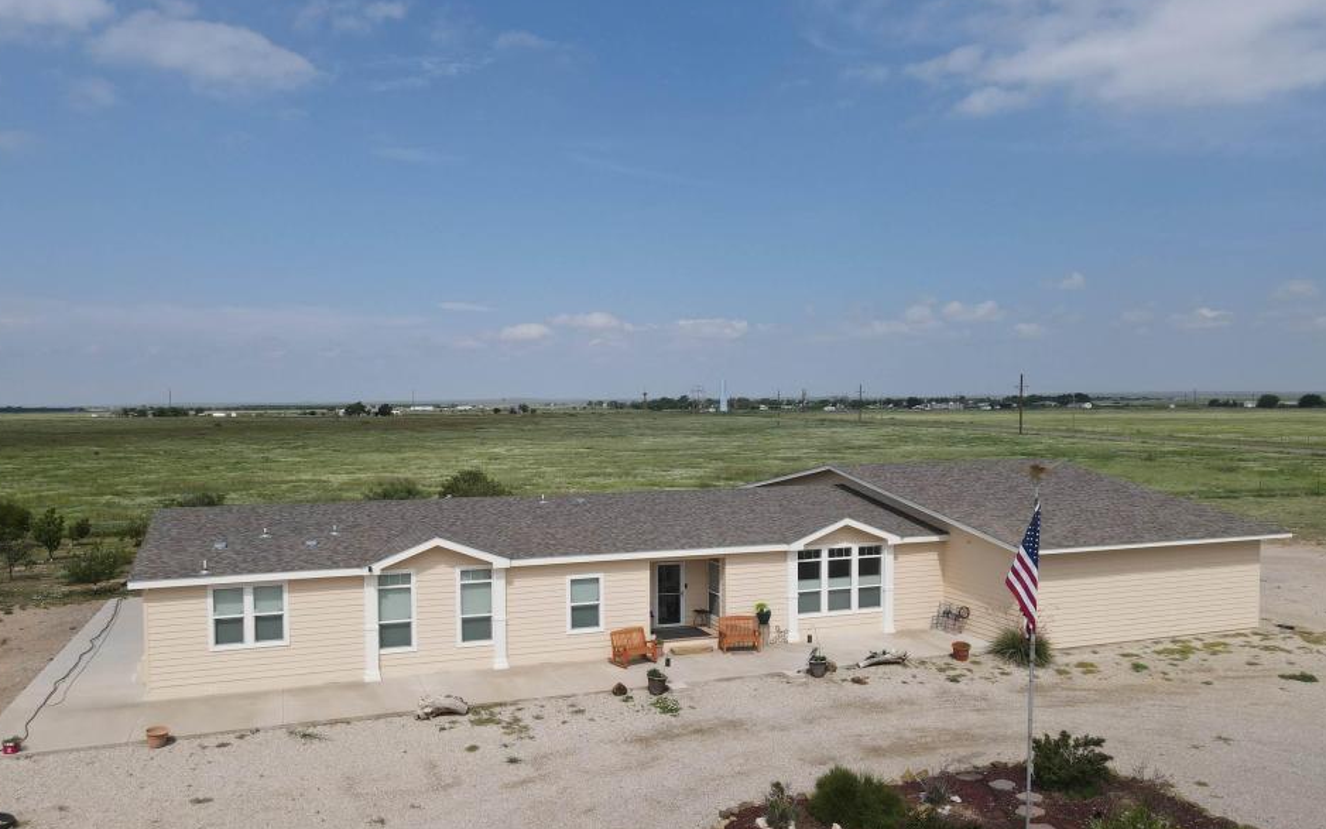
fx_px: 940
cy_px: 470
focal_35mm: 26
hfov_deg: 70.4
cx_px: 657
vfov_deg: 47.5
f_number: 2.8
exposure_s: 1/1250
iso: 100
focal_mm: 4.5
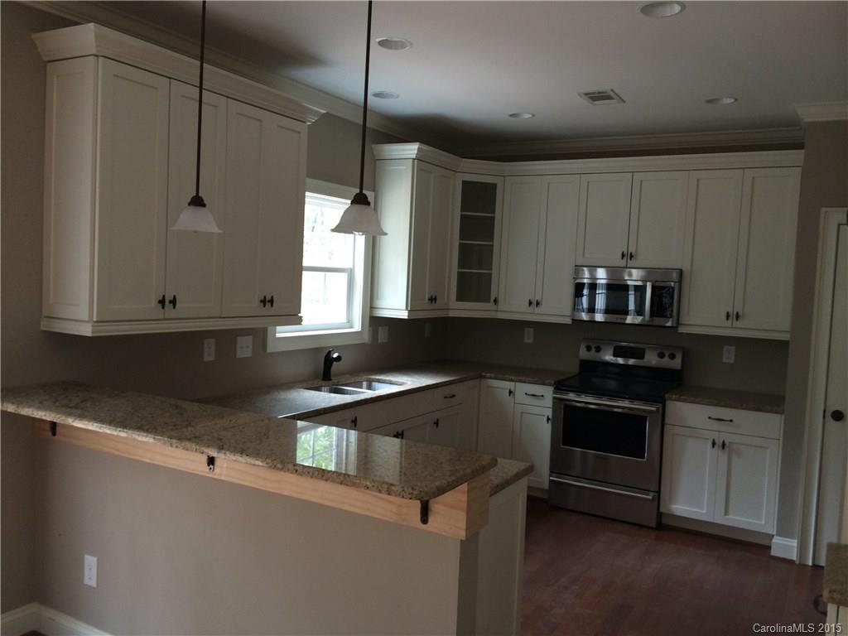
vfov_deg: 46.8
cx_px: 424
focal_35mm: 30
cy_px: 318
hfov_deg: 60.0
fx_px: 735
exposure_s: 1/30
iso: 100
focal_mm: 4.12
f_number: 2.2
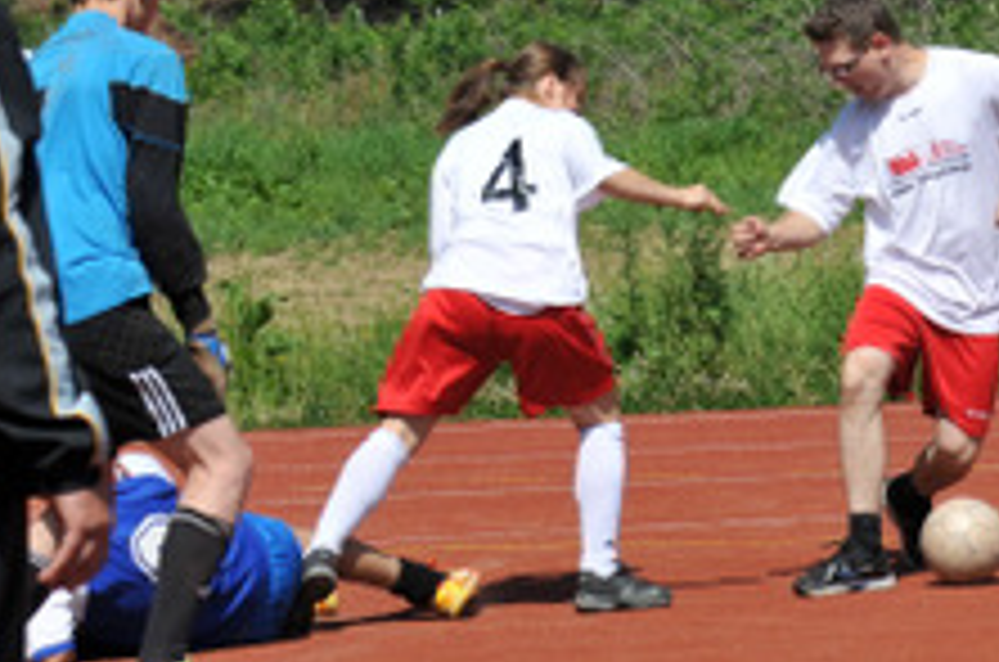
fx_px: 7951
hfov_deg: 7.2
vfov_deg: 4.8
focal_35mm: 287
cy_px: 239
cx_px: 873
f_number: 8
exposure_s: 1/640
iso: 200
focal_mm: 85
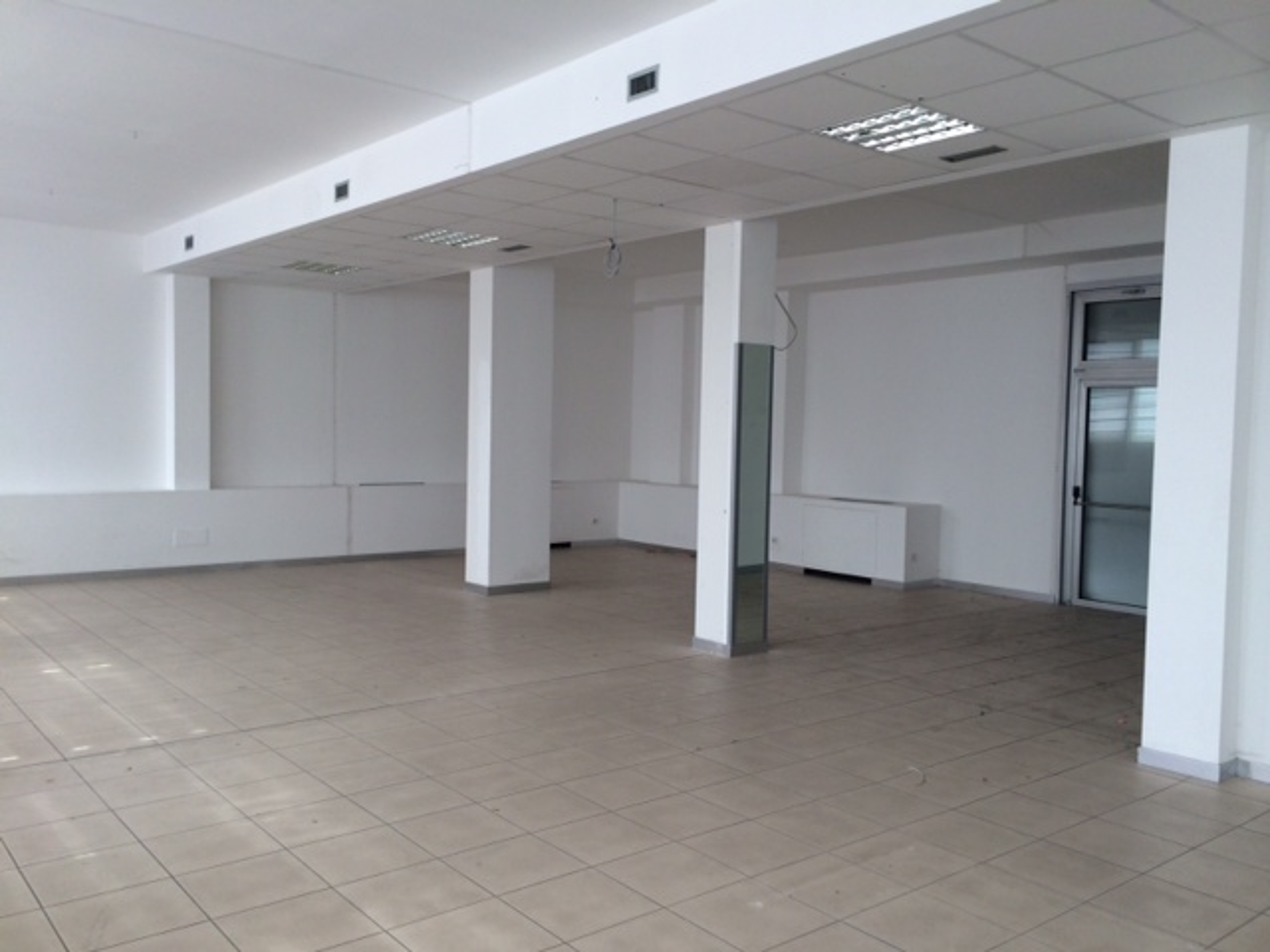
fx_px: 1101
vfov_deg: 46.8
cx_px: 635
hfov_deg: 60.0
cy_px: 476
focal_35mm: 30
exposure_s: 1/120
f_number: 2.2
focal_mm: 4.12
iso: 50
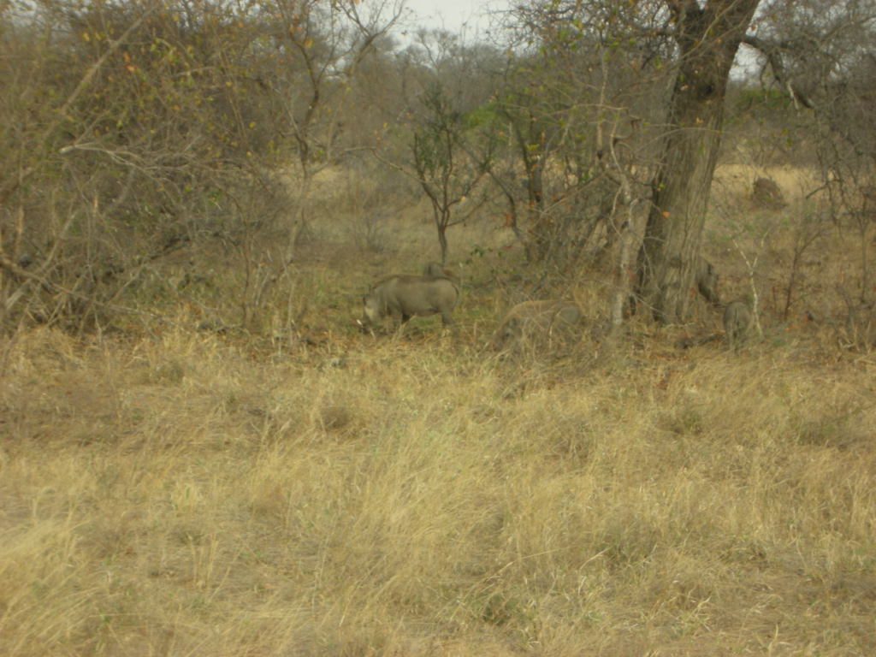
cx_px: 438
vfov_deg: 14.1
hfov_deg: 18.7
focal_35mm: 105
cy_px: 328
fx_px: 2657
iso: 50
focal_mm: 17.4
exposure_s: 1/91.3
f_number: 5.4
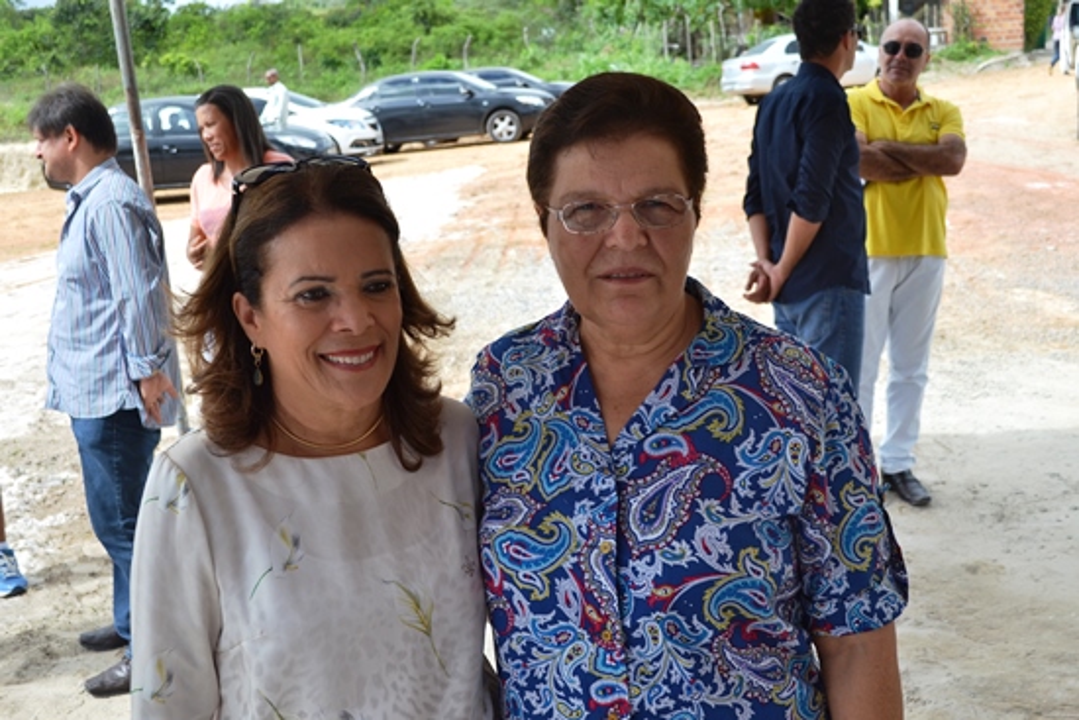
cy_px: 360
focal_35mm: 45
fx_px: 1349
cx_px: 540
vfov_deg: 29.9
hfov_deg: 43.6
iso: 100
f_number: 6.3
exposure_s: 1/160
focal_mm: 30
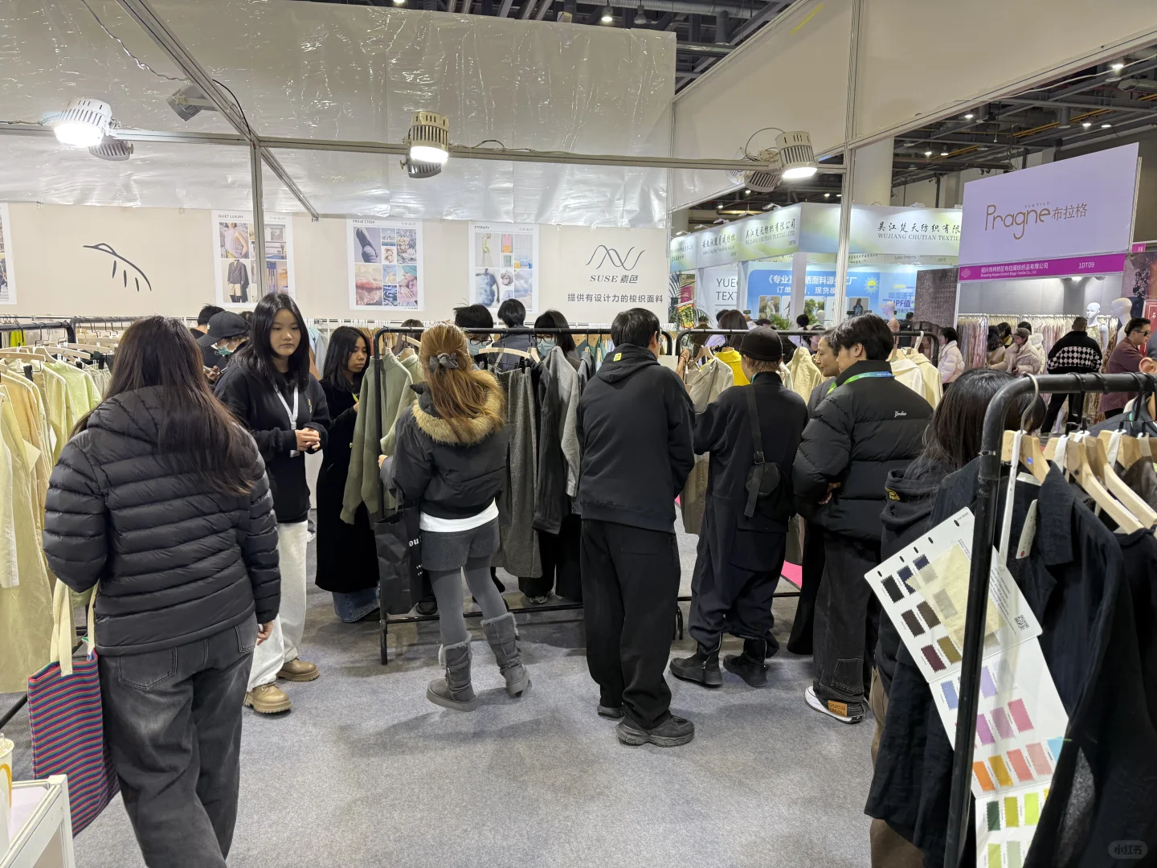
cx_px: 578
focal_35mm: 24
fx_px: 802
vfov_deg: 56.8
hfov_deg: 71.6
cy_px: 434
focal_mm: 6.76
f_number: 1.78
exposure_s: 1/100
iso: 80
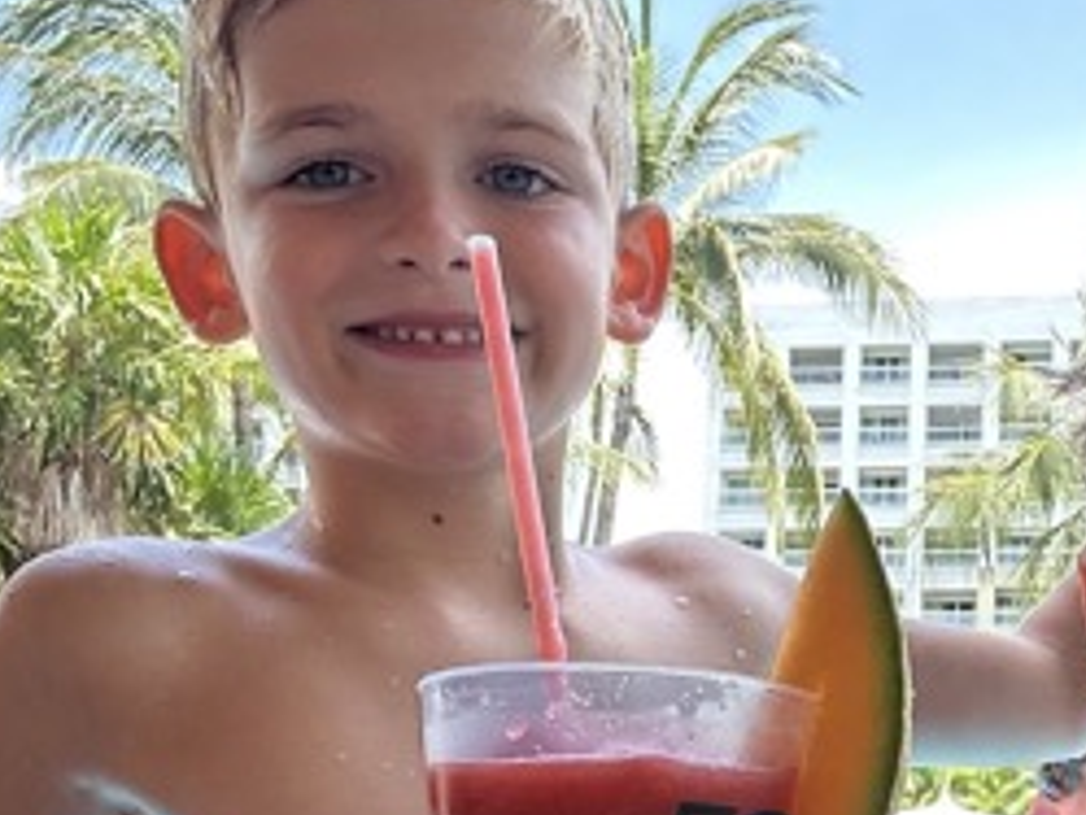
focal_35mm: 59
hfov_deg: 31.8
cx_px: 868
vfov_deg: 24.1
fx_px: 1852
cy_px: 741
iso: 25
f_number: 1.9
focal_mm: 2.69
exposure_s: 1/172
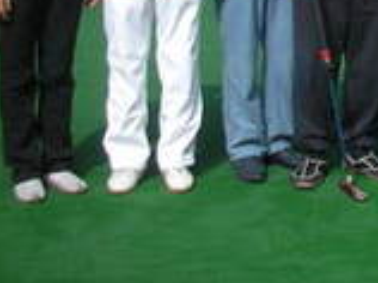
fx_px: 1450
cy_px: -245
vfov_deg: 10.4
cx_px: 545
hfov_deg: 14.0
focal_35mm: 133
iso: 65
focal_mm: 5.8
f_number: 7.9
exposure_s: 1/125
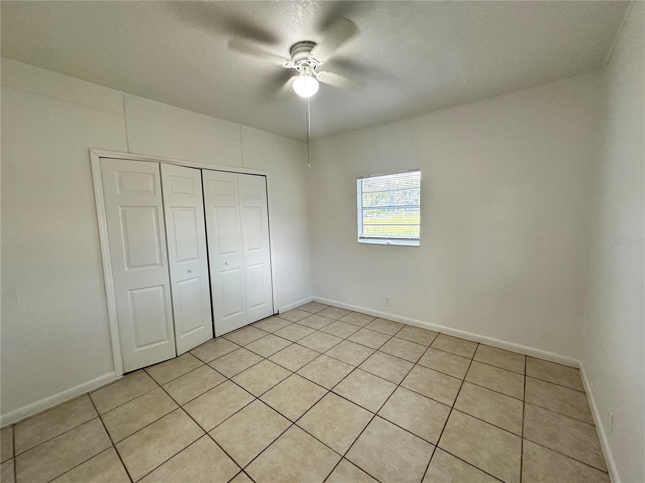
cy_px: 242
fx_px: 261
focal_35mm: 14
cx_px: 322
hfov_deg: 102.1
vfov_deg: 85.7
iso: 200
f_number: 2.2
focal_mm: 2.22
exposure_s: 1/120
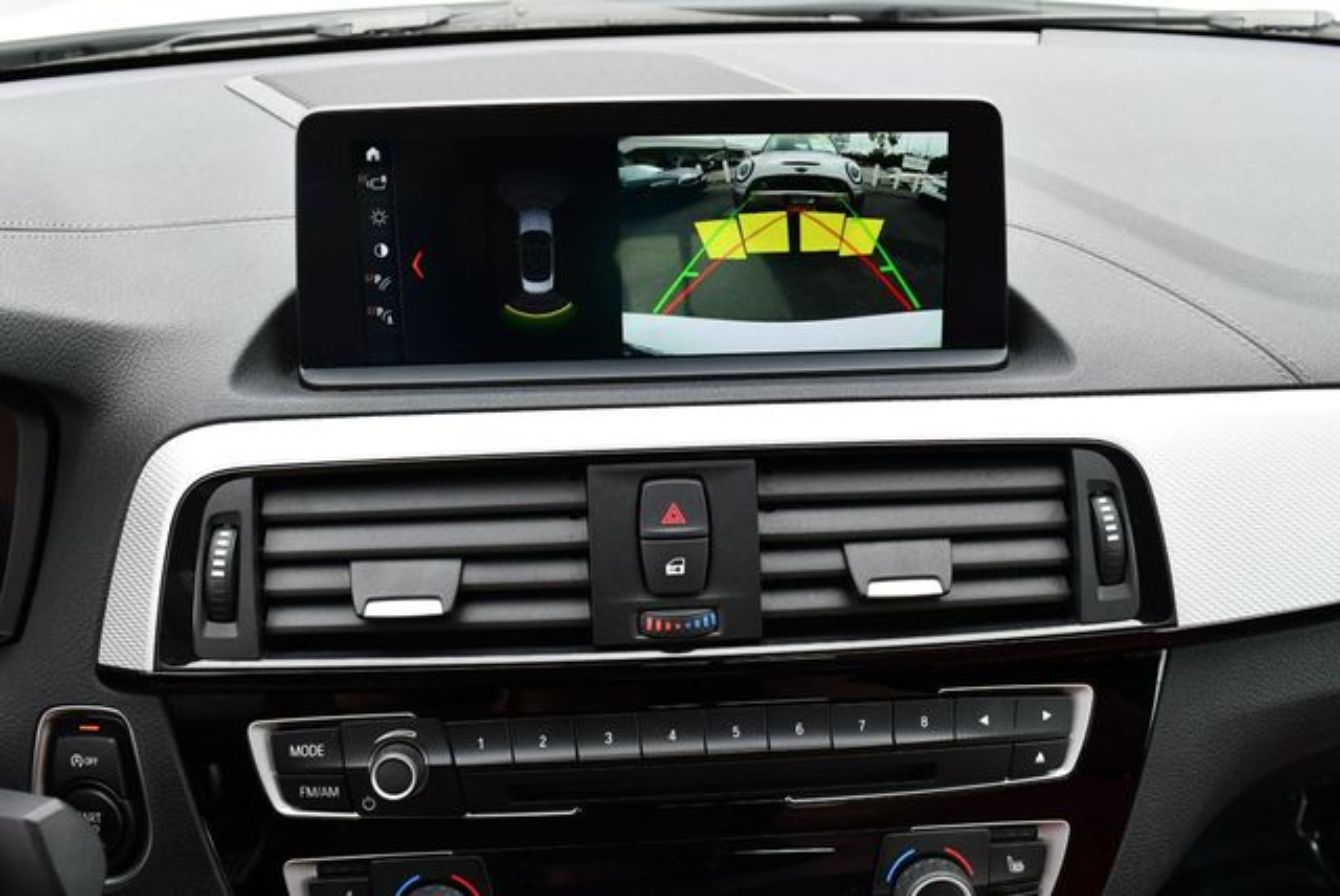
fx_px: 1341
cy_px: 448
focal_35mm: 36
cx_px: 670
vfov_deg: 36.9
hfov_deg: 53.1
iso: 400
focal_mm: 18
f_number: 5.6
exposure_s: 1/250
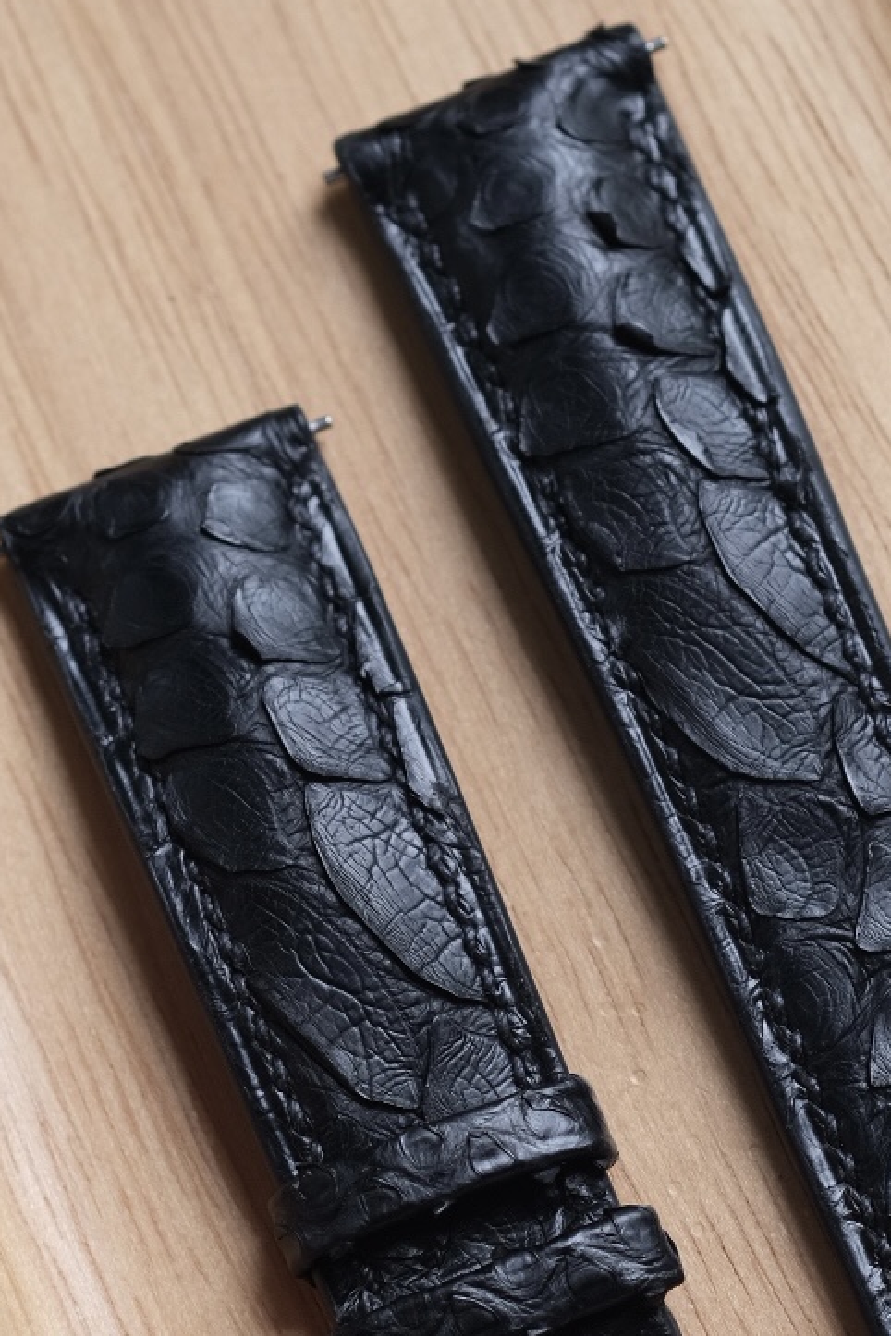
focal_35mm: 221
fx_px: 8204
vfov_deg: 9.3
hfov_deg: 6.2
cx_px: 577
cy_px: 1146
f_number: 4.5
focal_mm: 60
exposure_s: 1/80
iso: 160
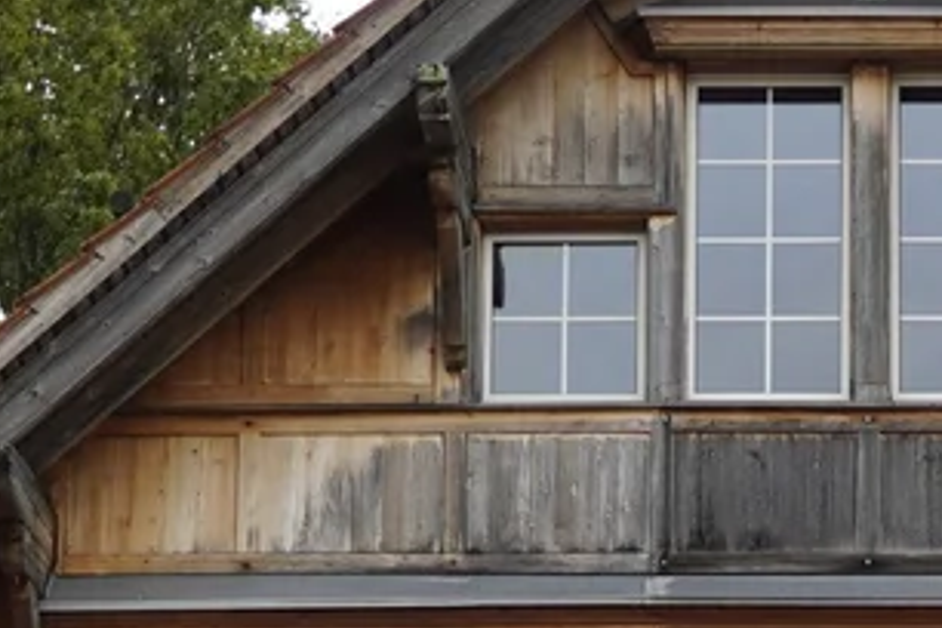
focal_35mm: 241
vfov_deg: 5.6
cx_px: 1194
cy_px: 1187
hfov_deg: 8.4
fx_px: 6306
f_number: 2.2
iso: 200
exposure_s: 1/320
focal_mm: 30
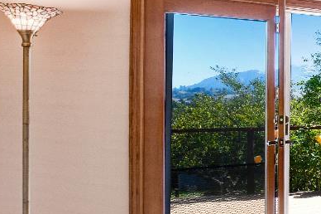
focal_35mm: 58
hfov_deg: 21.6
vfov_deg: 23.3
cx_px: 583
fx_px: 517
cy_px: 102
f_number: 4
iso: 100
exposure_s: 1/60
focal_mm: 10
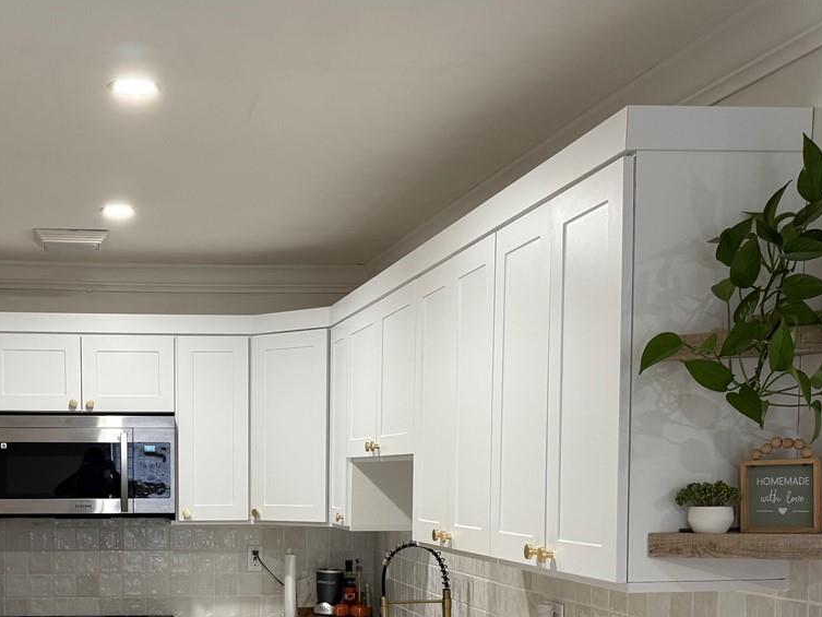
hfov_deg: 36.6
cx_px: 206
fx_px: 1211
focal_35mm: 51
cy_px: 557
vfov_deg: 27.5
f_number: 1.78
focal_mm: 6.76
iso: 160
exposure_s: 1/60
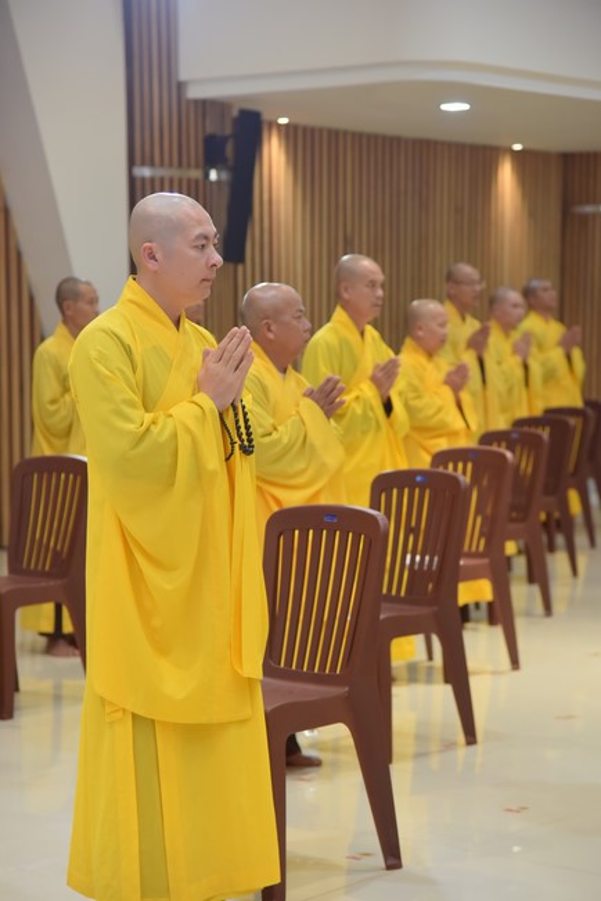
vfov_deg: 21.4
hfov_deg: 14.4
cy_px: 450
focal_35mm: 95
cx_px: 300
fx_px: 2376
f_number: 4.5
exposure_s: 1/160
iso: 1250
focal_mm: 95
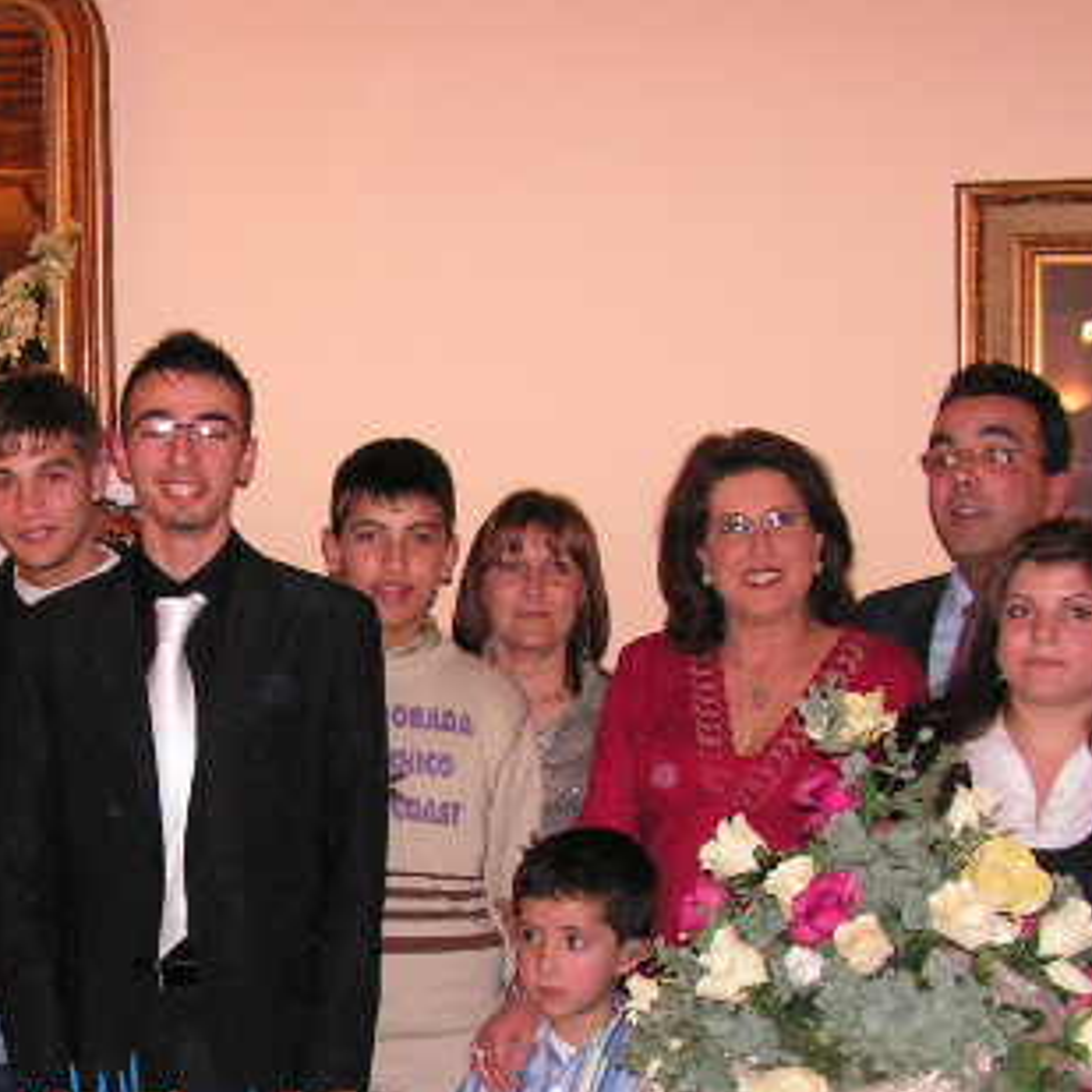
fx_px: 2356
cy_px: 816
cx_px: 187
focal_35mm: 66
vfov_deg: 25.8
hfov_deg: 25.6
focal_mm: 6
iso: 200
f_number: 3.2
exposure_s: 1/40
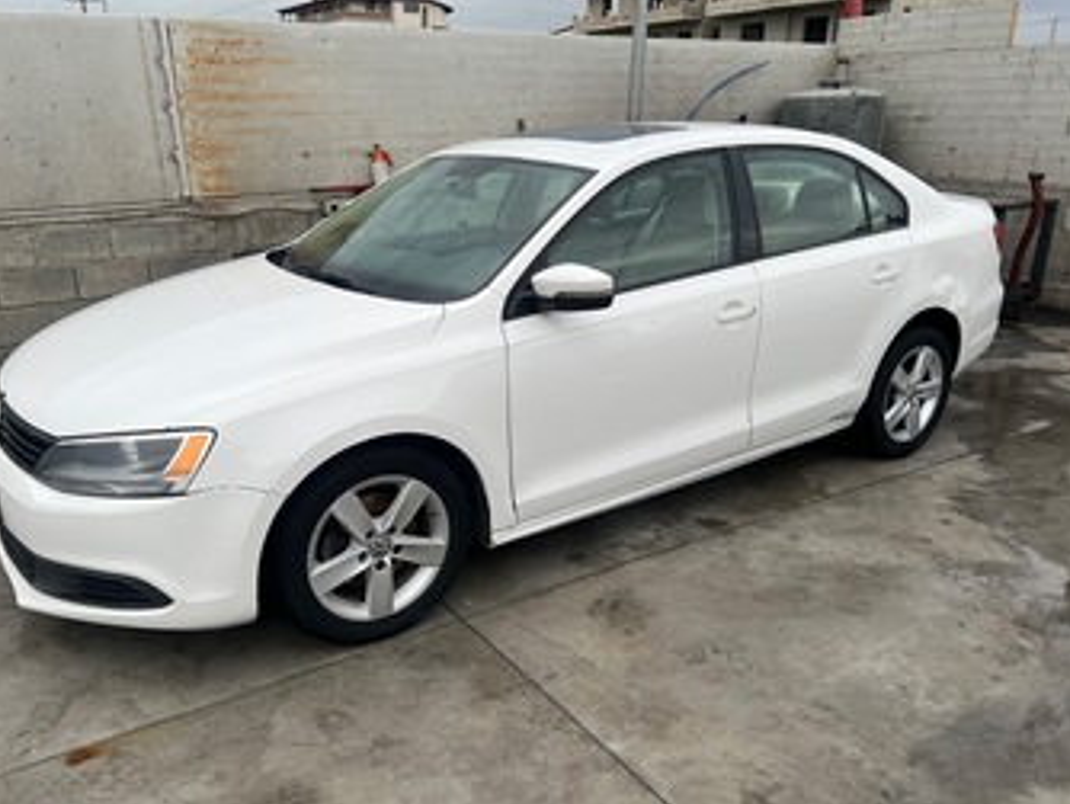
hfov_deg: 63.4
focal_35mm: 28
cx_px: 509
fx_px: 866
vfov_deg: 49.8
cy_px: 420
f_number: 1.5
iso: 50
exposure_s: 1/581
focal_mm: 5.7
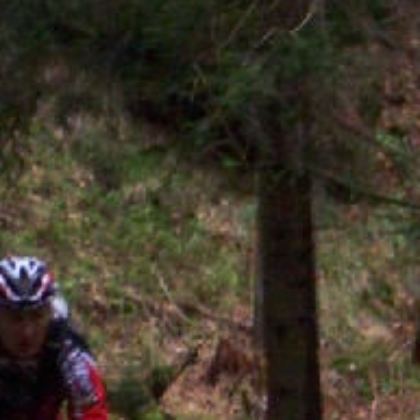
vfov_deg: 4.1
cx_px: 72
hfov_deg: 4.1
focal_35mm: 428
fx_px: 5875
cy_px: 405
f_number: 4.4
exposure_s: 1/125
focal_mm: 19.2
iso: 400
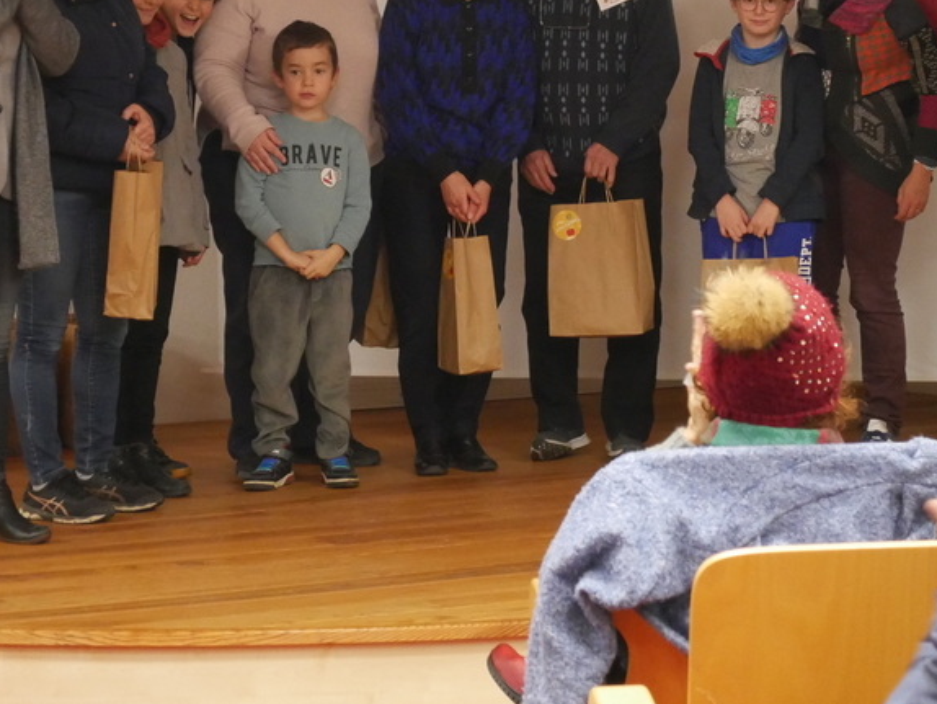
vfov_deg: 12.0
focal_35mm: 123
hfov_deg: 16.0
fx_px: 3331
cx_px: 463
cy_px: 85
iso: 3200
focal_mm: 34
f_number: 5.4
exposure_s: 1/40
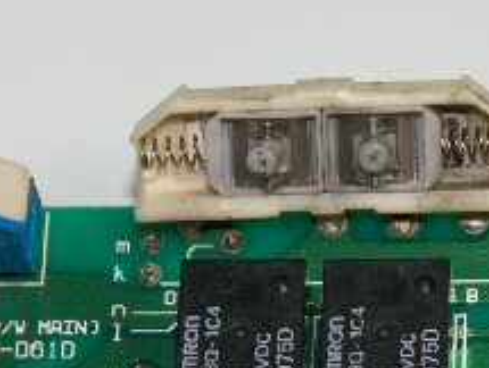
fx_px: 4415
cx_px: 341
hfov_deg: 6.3
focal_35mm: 312
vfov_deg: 4.8
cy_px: 348
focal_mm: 29.4
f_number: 4.1
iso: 200
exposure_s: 1/100
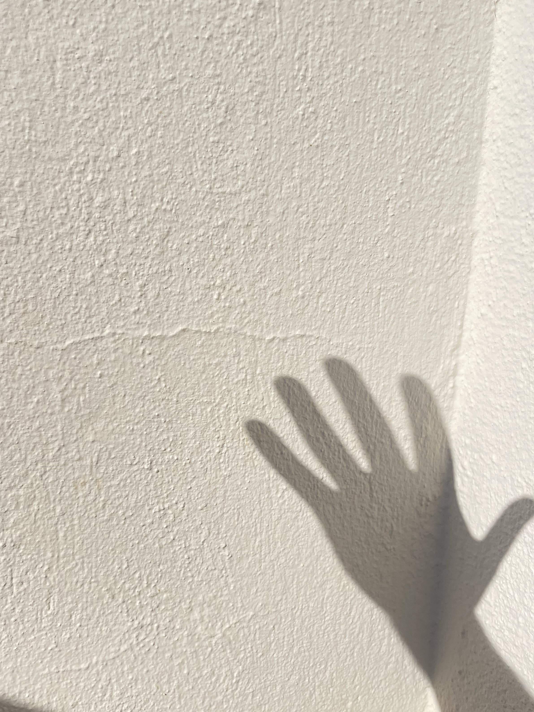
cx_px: 206
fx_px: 679
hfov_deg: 42.7
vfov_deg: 55.2
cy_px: 405
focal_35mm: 33
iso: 50
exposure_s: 1/10753
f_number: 1.6
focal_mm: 4.2
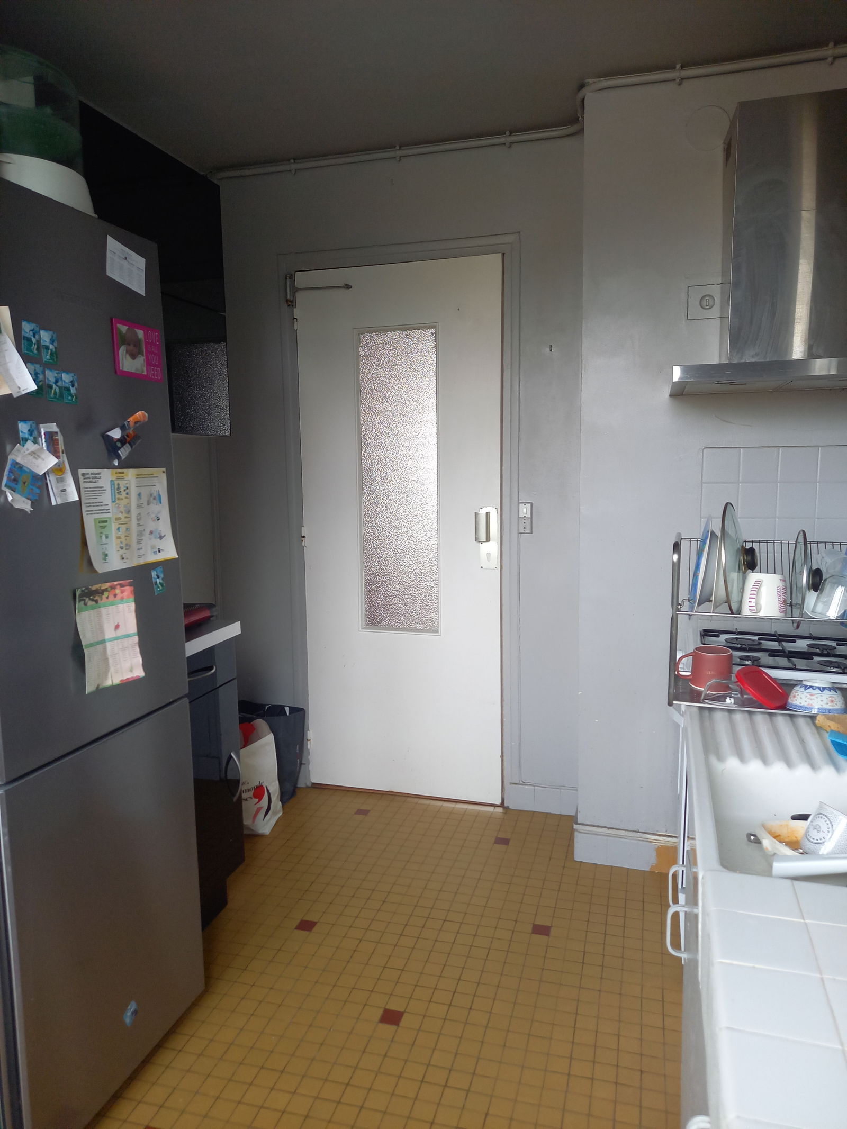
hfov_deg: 54.9
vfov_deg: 69.4
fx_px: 816
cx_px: 424
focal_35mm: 25
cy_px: 564
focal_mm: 4.65
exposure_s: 1/50
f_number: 1.8
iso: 125
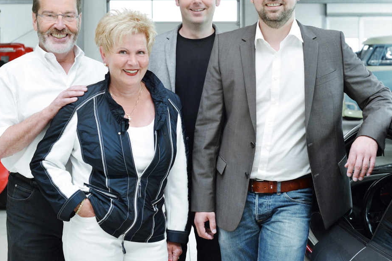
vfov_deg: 19.7
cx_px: 204
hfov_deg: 29.2
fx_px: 751
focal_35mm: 69
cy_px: 86
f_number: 5.6
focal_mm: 50
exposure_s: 1/60
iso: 1600
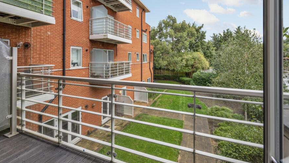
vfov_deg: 62.8
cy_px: 59
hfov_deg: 95.9
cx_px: 139
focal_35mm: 17
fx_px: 130
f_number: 8
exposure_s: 1/80
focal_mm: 14
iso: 200
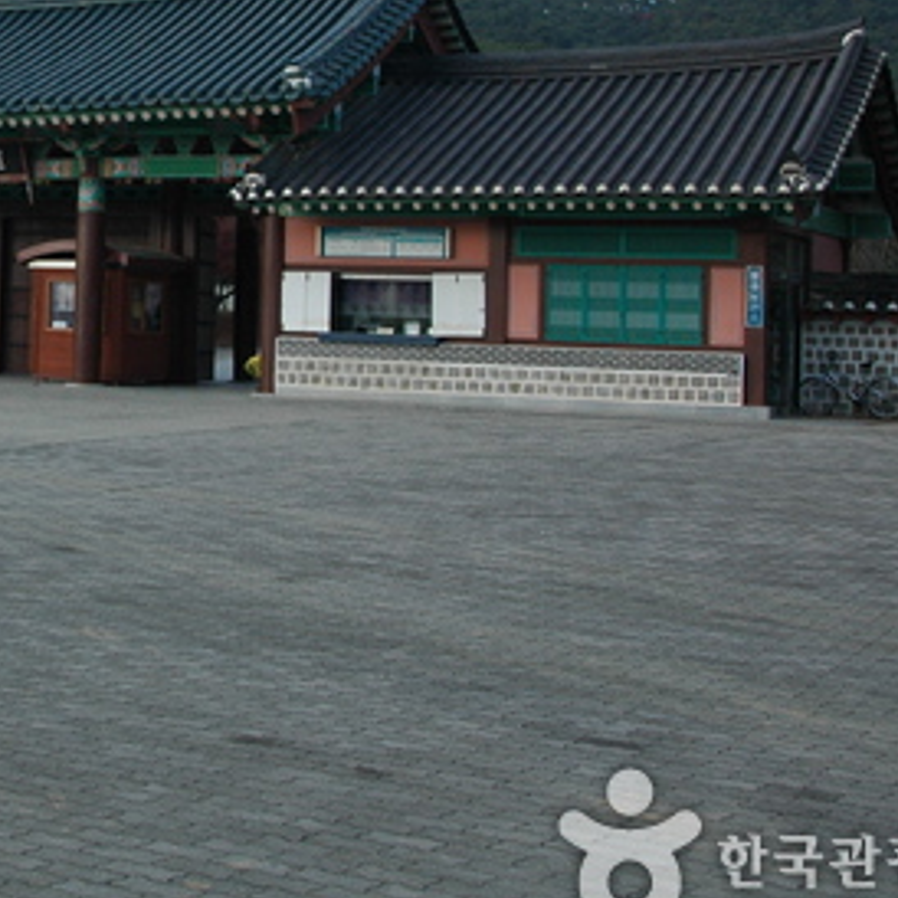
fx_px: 1908
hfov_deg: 24.9
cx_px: -48
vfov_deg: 26.1
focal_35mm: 65
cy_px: 218
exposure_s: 1/400
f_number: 5
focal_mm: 20
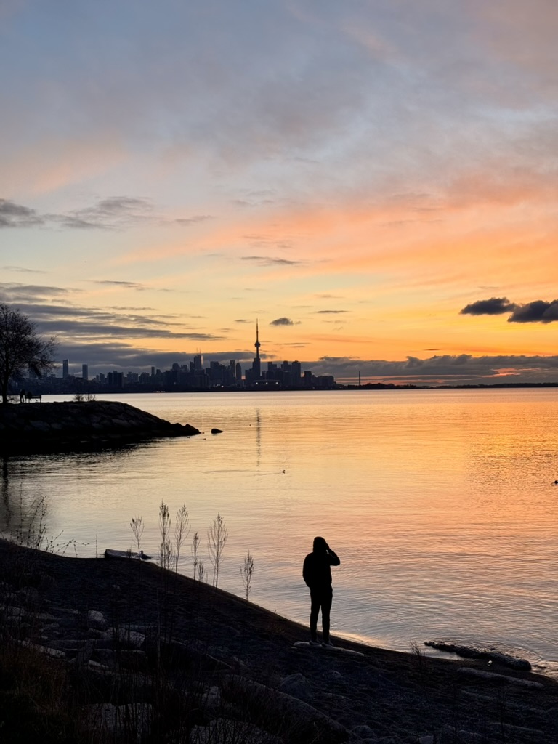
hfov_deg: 30.3
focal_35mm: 48
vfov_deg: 39.7
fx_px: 1032
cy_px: 372
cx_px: 279
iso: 64
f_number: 1.78
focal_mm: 6.76
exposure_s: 1/522
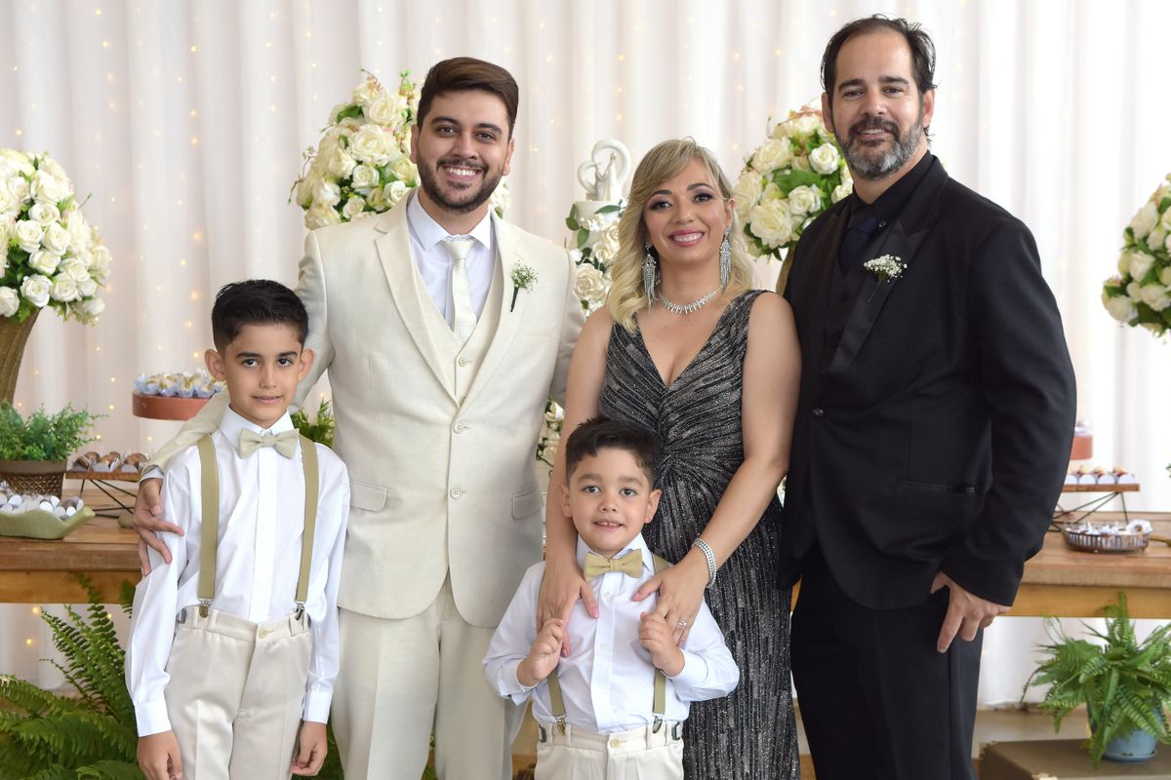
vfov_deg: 23.8
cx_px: 586
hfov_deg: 35.1
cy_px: 390
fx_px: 1854
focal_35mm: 57
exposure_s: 1/200
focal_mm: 38
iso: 640
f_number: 4.5
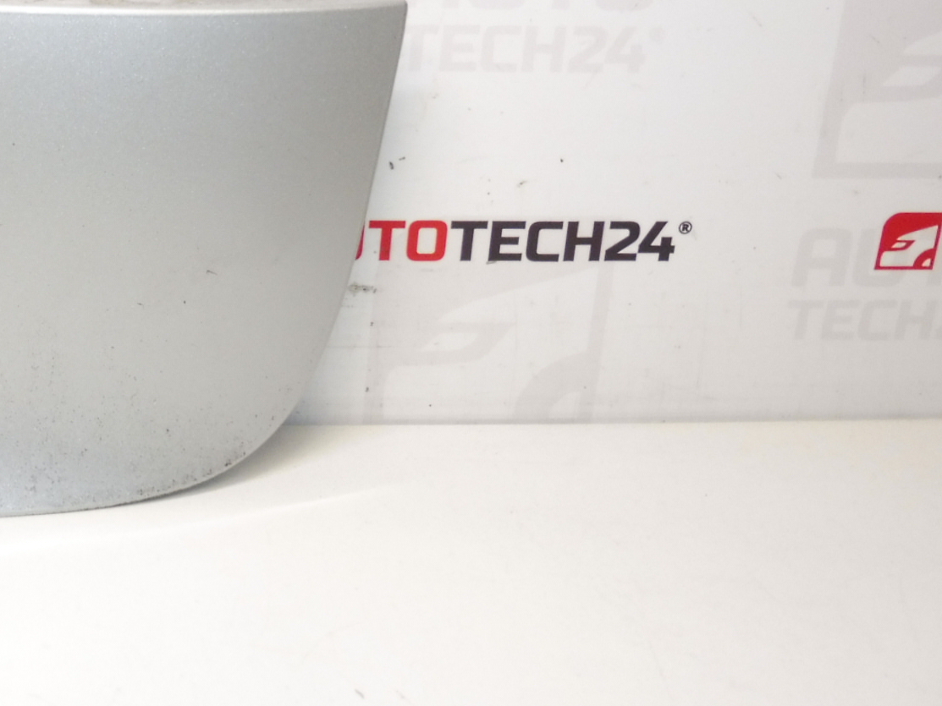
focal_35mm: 46
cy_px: 197
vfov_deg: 31.1
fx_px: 1252
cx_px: 85
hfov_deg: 38.3
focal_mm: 4.4
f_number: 3.5
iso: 200
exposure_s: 1/125
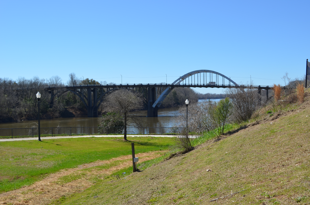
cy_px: 102
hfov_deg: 46.5
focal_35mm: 42
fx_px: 361
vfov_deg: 31.8
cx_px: 155
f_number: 8
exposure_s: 1/250
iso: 100
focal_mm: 28
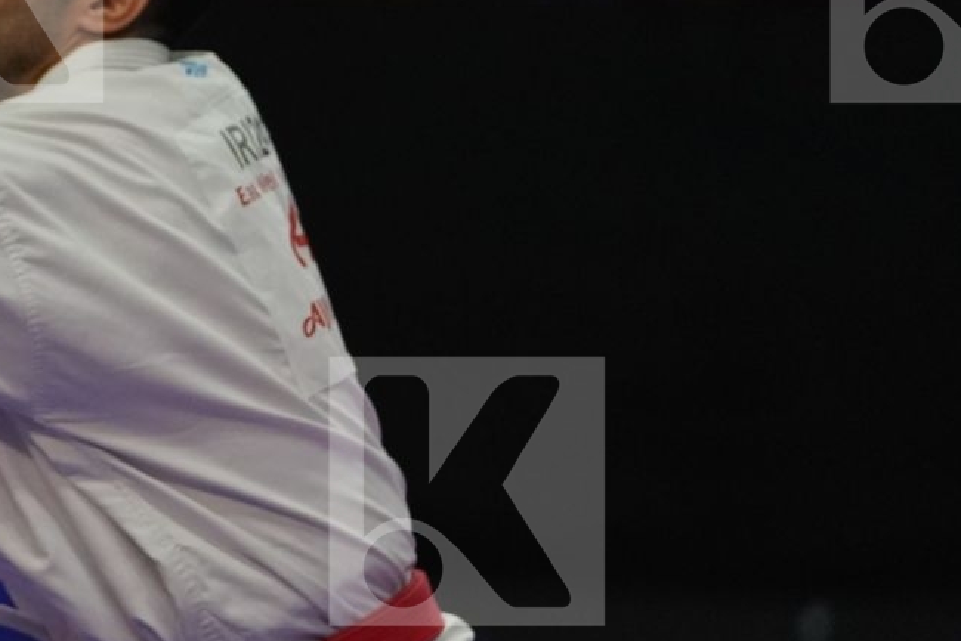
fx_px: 13379
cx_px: -34
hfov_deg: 4.1
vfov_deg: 2.7
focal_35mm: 501
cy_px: 492
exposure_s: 1/1000
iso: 3200
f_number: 2.8
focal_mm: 181
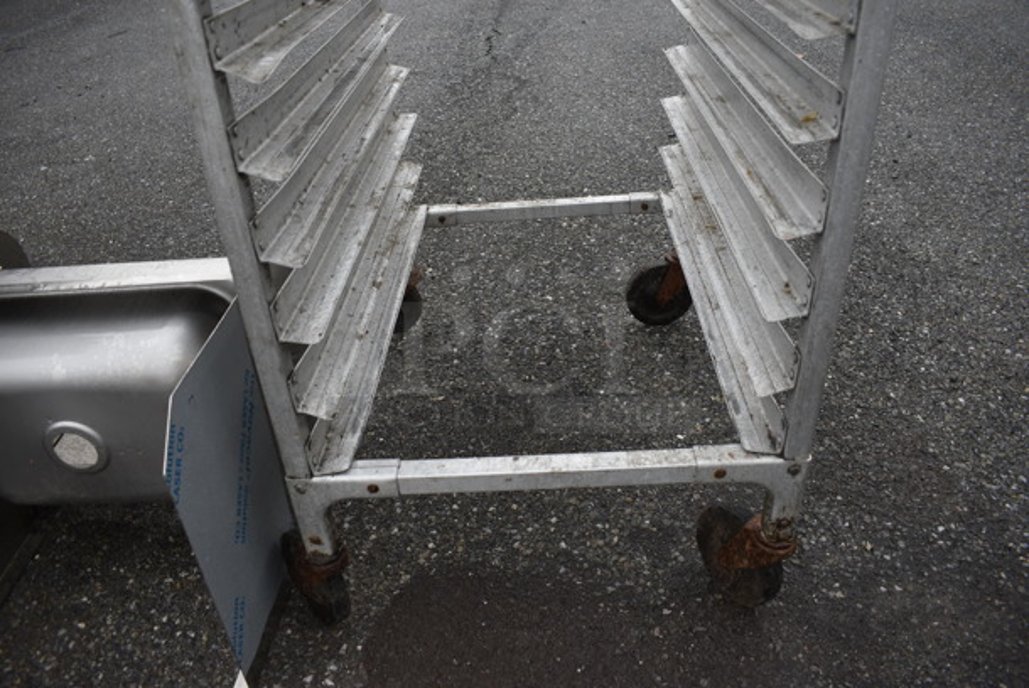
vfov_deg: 48.0
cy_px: 344
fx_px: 772
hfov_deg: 67.3
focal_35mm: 27
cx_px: 514
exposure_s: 1/125
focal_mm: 18
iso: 320
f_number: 5.6
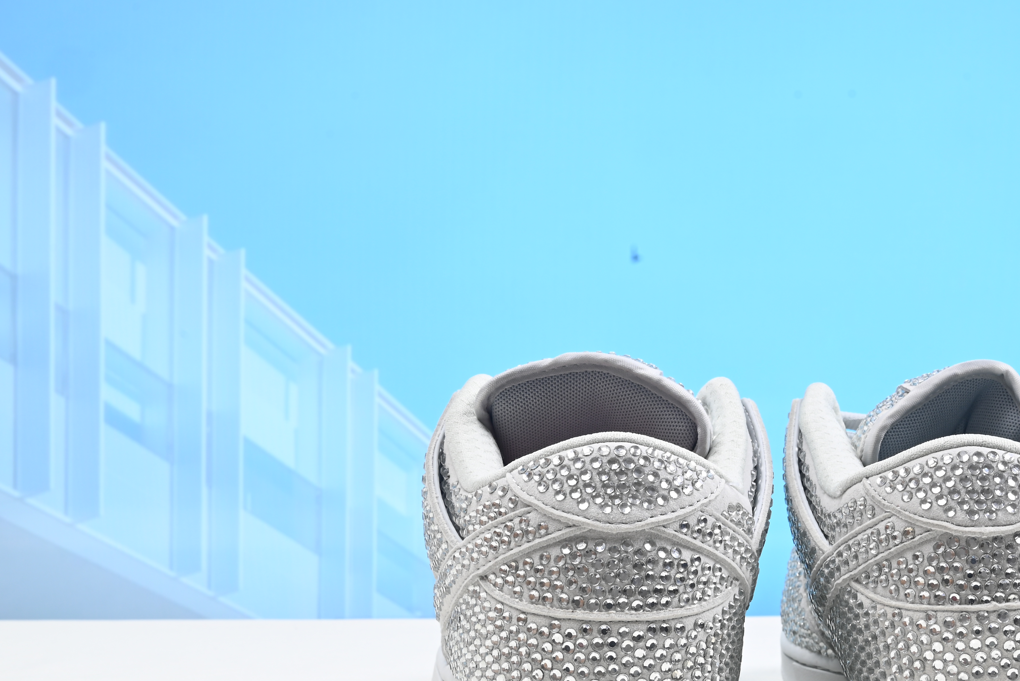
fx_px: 1899
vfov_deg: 20.3
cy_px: 360
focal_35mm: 67
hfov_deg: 29.7
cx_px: 734
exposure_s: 1/2
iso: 100
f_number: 16
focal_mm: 40
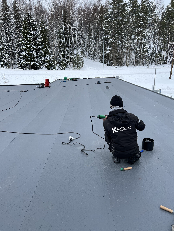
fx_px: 174
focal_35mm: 26
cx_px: 87
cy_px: 116
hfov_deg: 53.1
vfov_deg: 67.3
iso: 50
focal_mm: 5.7
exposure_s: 1/1159
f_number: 1.5
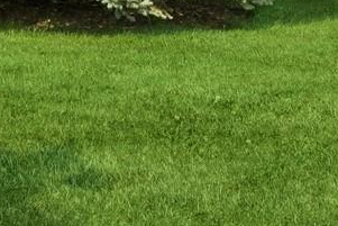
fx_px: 949
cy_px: -144
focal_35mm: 101
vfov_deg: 12.7
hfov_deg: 20.2
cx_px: 134
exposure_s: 1/100
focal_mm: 19
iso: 100
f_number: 11
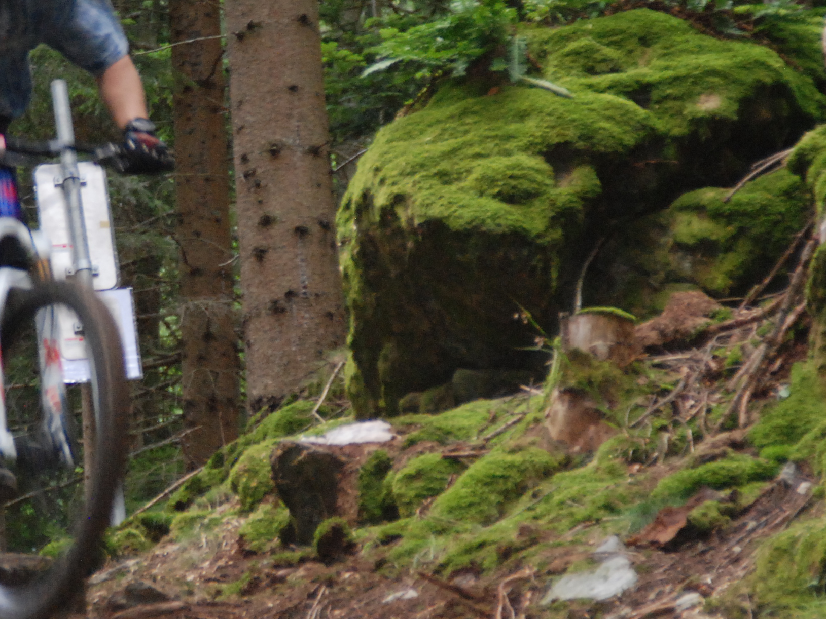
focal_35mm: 221
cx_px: 100
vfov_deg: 6.7
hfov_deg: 8.9
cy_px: 207
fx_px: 5274
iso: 1250
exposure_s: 1/60
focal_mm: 86
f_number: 5.6
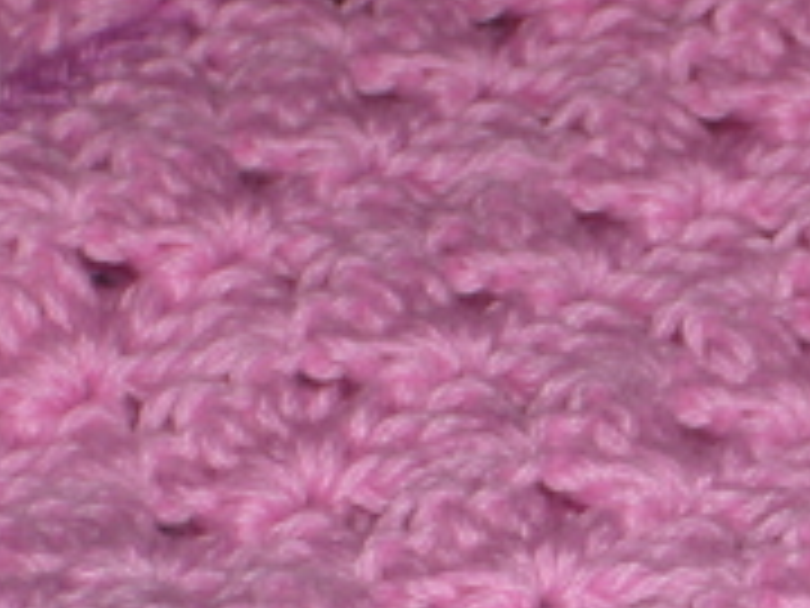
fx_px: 7347
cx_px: 1166
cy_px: 917
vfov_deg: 4.7
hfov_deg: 6.2
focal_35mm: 314
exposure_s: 1/30
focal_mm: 17
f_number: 4.9
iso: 100
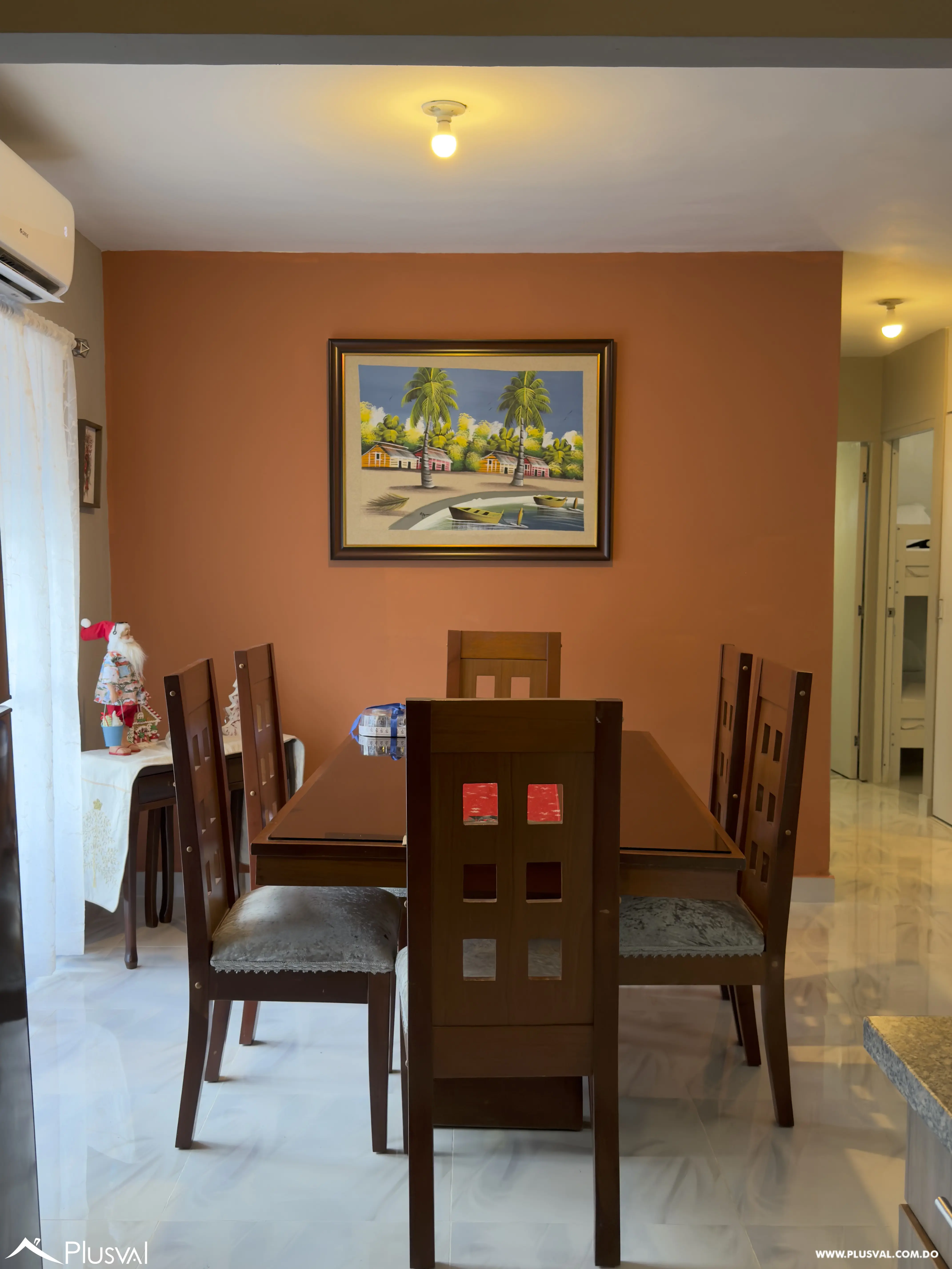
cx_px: 476
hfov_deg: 40.7
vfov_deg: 52.6
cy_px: 634
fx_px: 1283
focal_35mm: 35
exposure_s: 1/60
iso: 200
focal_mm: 6.76
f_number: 1.78
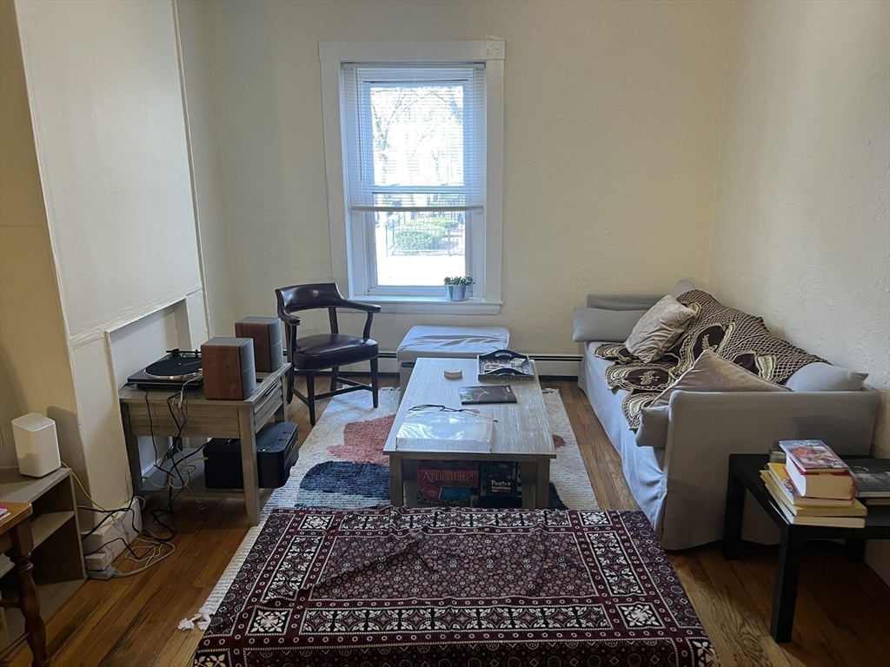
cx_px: 445
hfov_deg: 67.3
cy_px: 334
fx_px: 668
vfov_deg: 53.1
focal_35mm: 26
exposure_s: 1/60
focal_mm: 5.7
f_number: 1.5
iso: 160
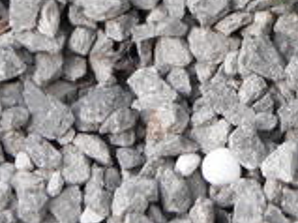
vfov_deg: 7.1
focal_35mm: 205
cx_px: 315
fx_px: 1763
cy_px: -116
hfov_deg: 9.6
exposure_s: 1/100
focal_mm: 9.22
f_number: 3.5
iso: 64
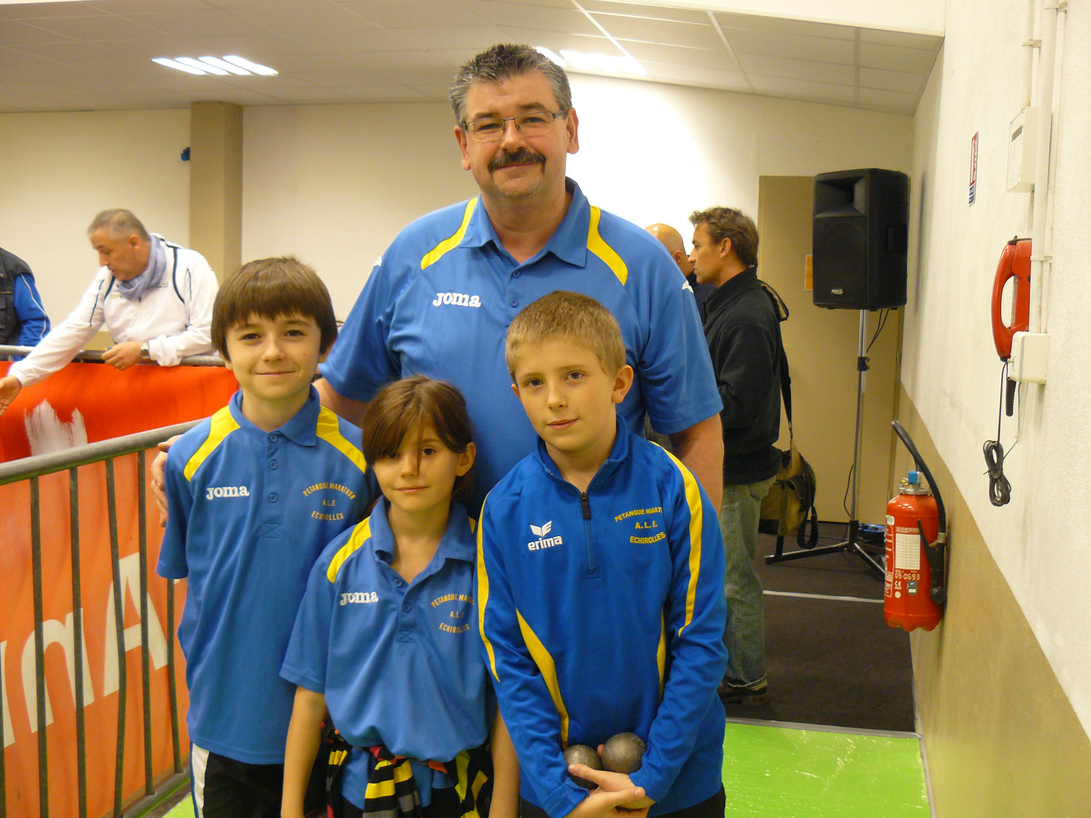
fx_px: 1166
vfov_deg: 38.7
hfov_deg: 50.1
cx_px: 546
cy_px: 409
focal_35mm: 37
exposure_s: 1/8
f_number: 2.8
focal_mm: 6.1
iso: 200
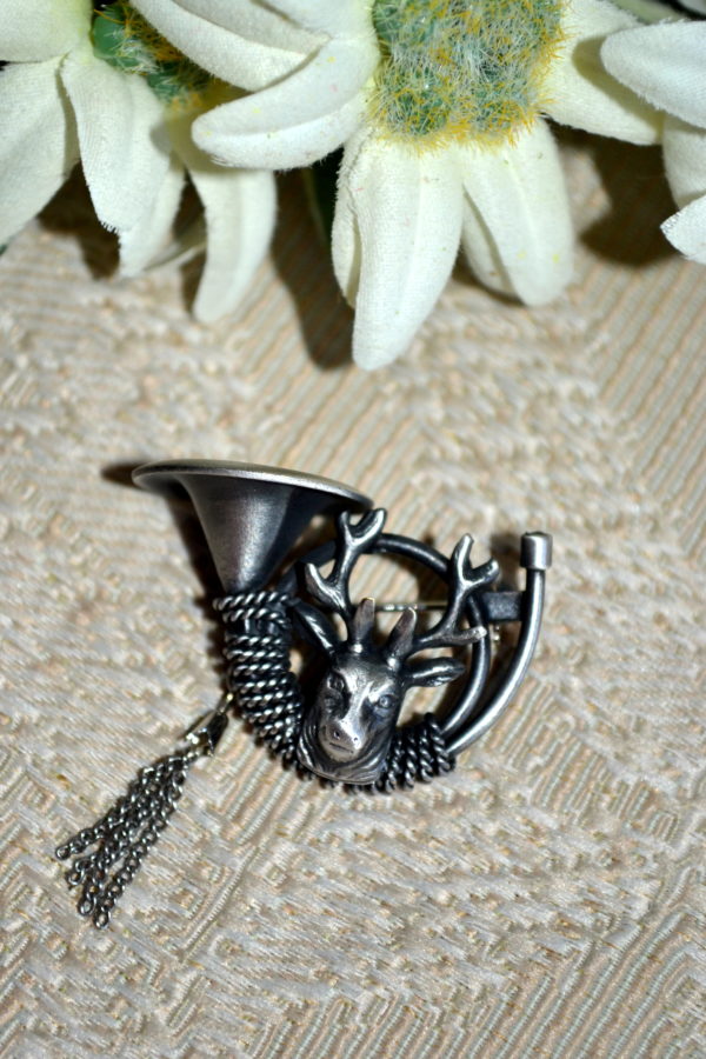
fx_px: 2427
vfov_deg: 24.6
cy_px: 530
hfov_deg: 16.6
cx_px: 353
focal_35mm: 82
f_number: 5.6
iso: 250
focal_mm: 55
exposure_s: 1/60
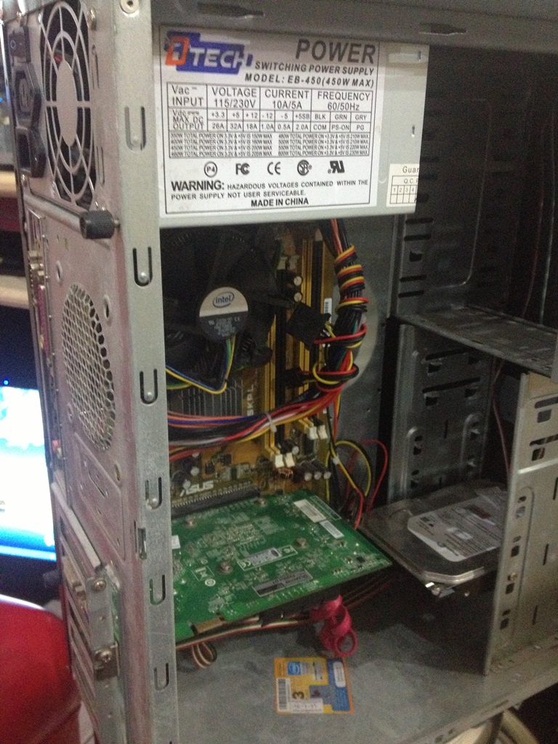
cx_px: 279
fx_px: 752
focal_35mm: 35
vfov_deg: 52.6
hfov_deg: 40.7
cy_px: 372
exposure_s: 1/15
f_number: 2.4
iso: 640
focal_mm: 4.28
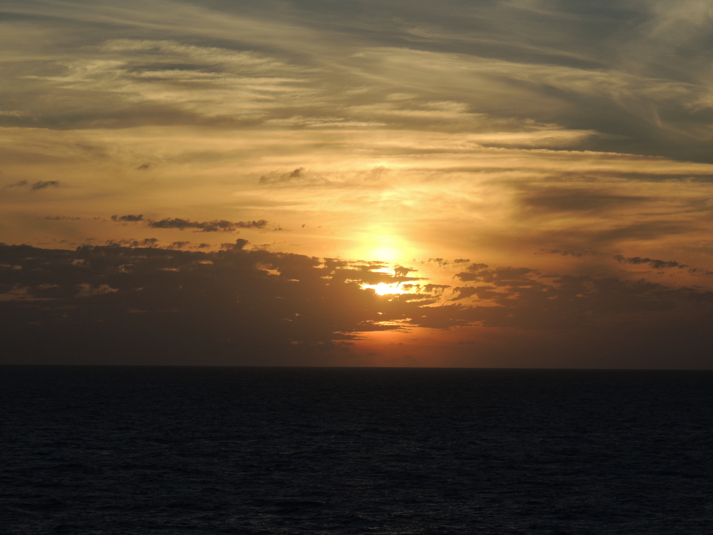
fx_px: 2781
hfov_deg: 14.6
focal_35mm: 135
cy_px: 268
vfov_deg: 11.0
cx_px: 356
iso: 100
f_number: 4.3
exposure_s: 1/1250
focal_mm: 24
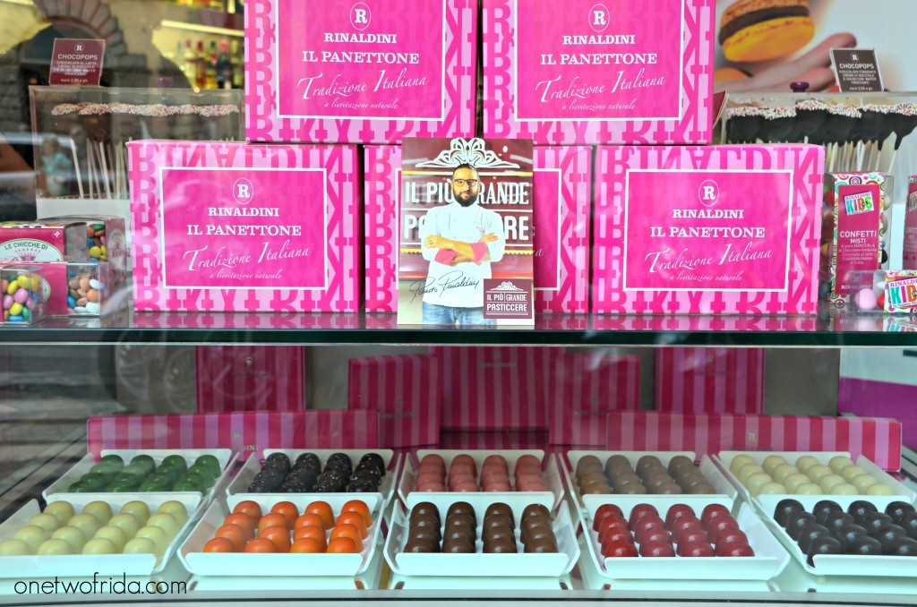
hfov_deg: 43.7
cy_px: 304
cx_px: 458
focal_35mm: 45
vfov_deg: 29.7
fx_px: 1144
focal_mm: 30
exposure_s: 1/50
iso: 250
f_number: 8
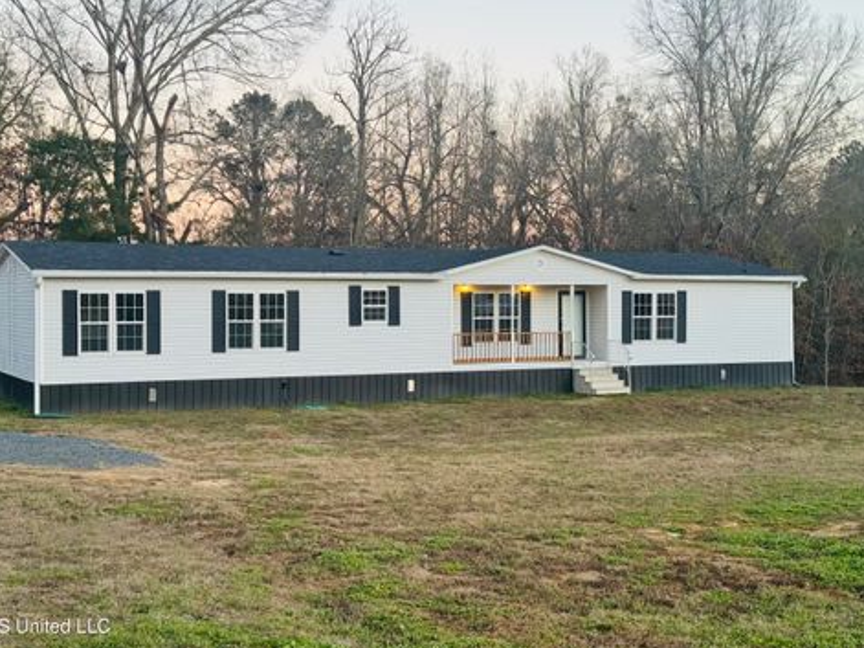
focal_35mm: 51
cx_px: 427
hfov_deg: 37.5
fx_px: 1273
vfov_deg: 28.5
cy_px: 313
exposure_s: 1/121
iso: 64
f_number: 1.78
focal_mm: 6.76
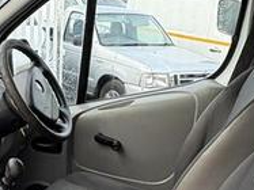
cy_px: 166
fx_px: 491
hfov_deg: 28.7
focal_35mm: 67
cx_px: 76
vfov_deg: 21.5
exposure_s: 1/136
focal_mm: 2.22
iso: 64
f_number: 2.2
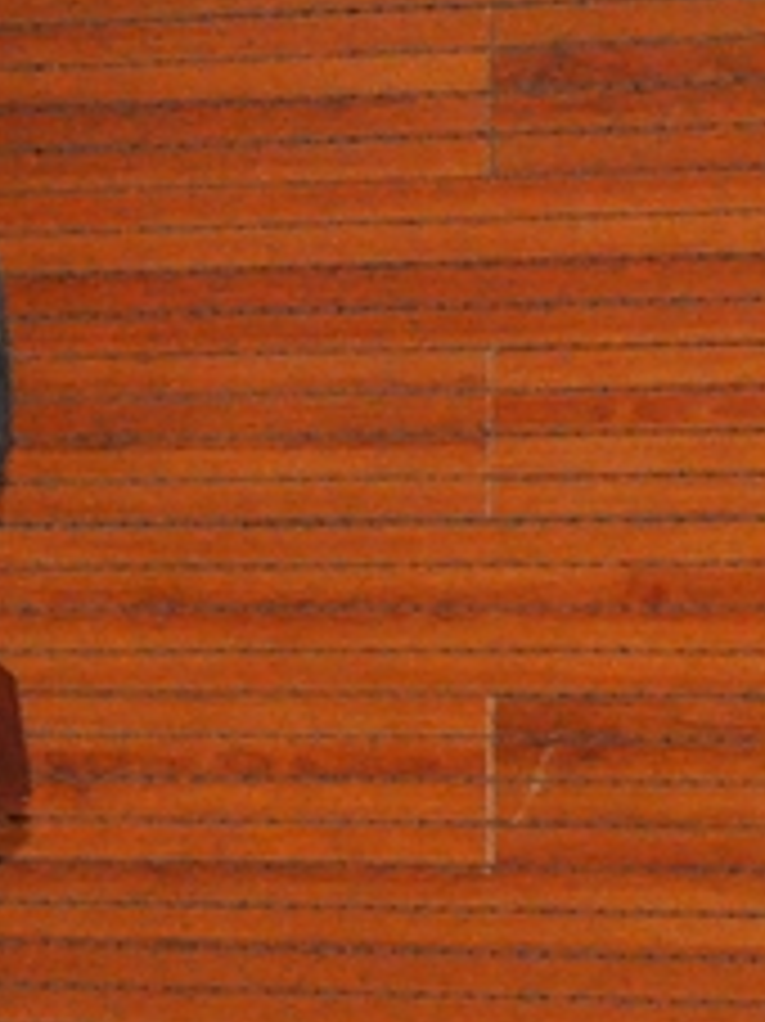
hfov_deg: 4.5
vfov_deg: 6.1
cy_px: 115
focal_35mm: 326
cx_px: -536
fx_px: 9615
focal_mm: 80
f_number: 13
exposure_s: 1/30
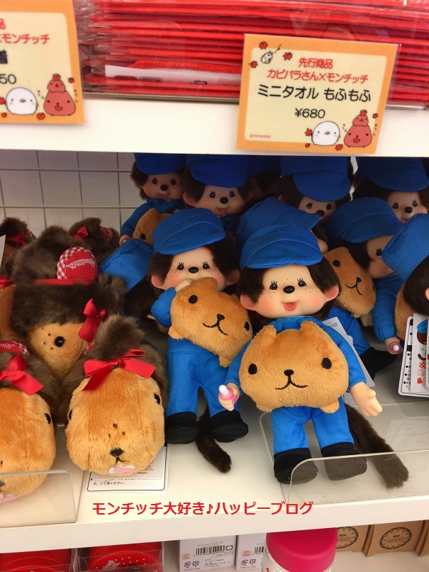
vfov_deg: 61.7
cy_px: 286
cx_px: 214
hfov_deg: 48.2
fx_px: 479
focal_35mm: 29
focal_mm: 4.15
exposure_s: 1/30
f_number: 2.2
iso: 100
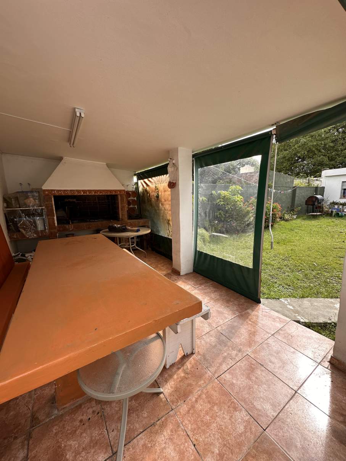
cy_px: 230
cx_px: 173
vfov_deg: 102.1
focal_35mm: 14
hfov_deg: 85.7
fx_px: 187
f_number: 2.2
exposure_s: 1/416
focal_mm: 2.22
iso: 40
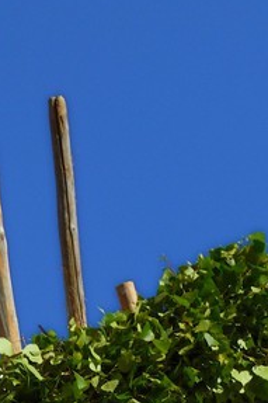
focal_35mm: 134
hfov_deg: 9.9
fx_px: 1498
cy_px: 996
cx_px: 409
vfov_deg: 12.0
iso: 200
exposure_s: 1/320
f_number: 13
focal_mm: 24
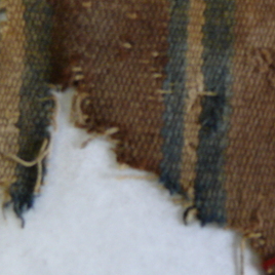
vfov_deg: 15.6
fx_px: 998
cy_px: 69
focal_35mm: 111
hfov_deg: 15.6
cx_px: 223
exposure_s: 1/15
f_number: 2.8
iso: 200
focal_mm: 8.8
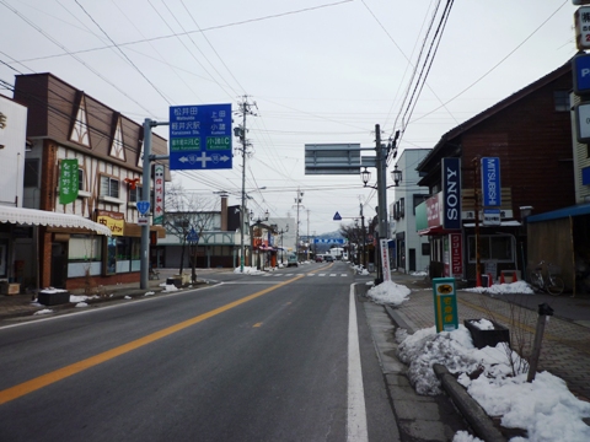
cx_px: 295
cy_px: 221
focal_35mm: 25
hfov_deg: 69.4
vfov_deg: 54.9
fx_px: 426
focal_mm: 4.4
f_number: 4
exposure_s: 1/500
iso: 80
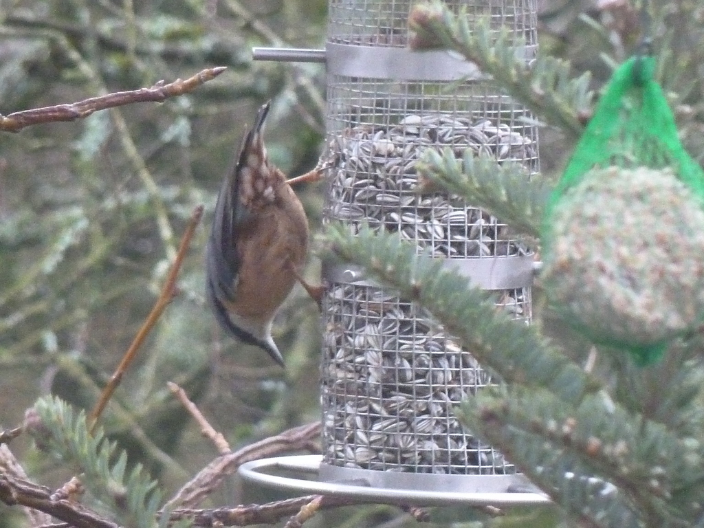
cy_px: 264
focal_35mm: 624
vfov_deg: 2.4
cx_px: 352
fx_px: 12691
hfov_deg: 3.2
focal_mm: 49.2
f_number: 4.9
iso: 800
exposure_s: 1/60
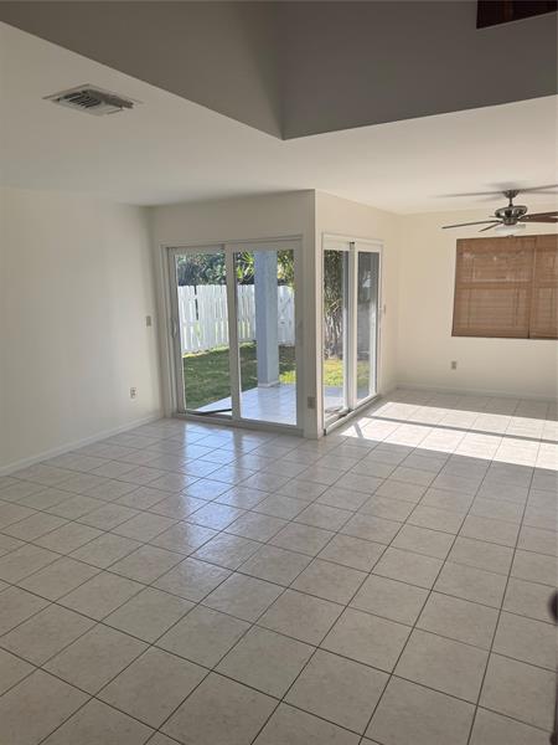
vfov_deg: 71.6
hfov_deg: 56.8
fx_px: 516
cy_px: 372
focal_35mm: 24
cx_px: 279
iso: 80
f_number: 1.78
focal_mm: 6.76
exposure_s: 1/451
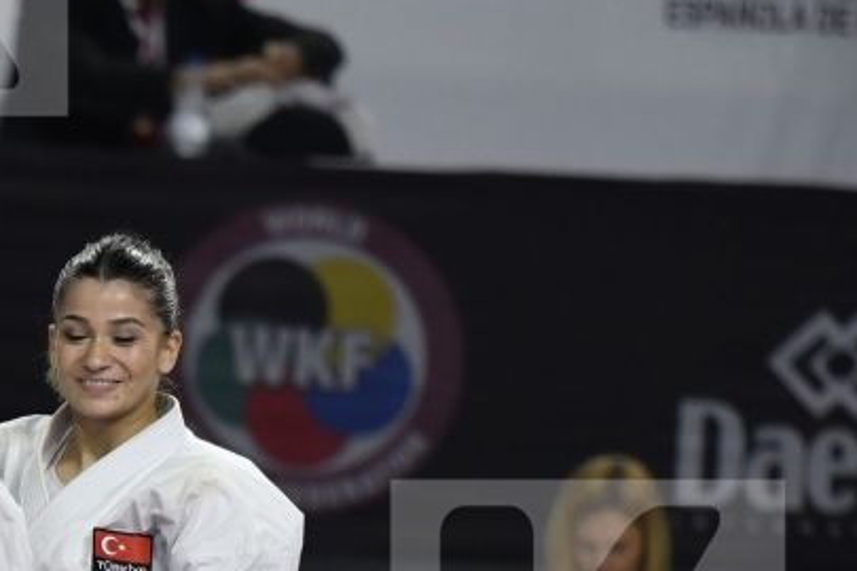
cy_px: 673
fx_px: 21161
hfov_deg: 2.3
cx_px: -129
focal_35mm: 889
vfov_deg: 1.5
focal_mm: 200
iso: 800
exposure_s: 1/800
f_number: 2.8
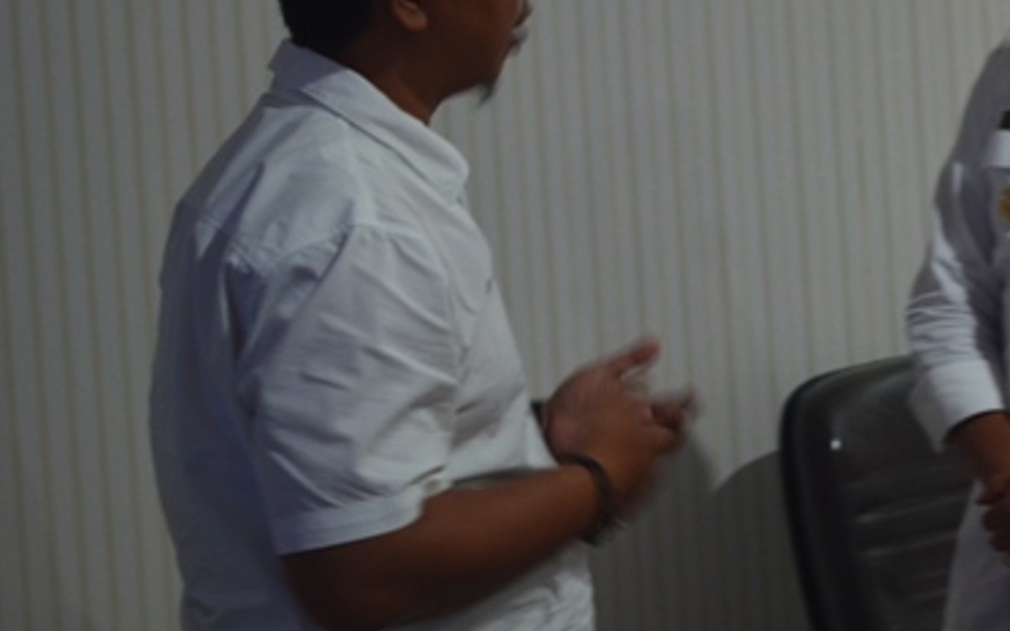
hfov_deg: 22.9
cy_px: 138
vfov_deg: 14.6
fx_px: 2449
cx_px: 831
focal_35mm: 89
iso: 800
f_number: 5.6
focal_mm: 34
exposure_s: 1/8
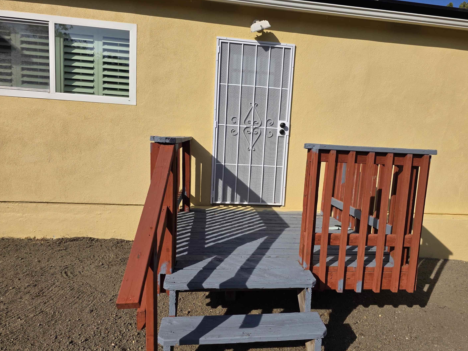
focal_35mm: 25
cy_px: 170
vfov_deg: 54.9
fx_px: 338
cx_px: 250
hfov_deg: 69.3
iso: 64
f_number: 1.7
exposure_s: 1/7944
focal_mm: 6.3
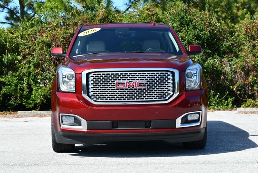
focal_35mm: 84
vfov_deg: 16.3
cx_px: 129
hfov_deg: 24.2
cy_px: 86
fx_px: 603
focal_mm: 42
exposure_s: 1/250
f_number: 8
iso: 140
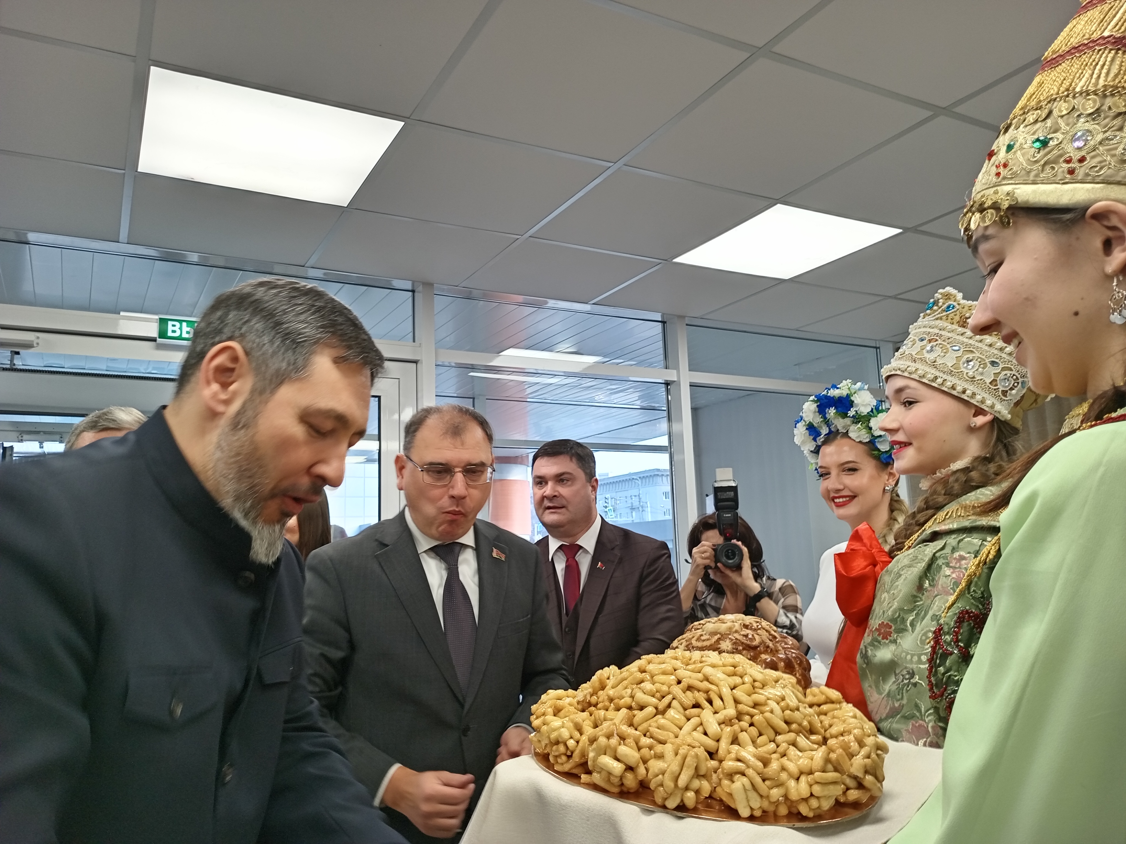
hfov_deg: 67.3
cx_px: 563
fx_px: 846
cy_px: 422
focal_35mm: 26
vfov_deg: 53.1
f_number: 1.8
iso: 228
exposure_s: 1/25
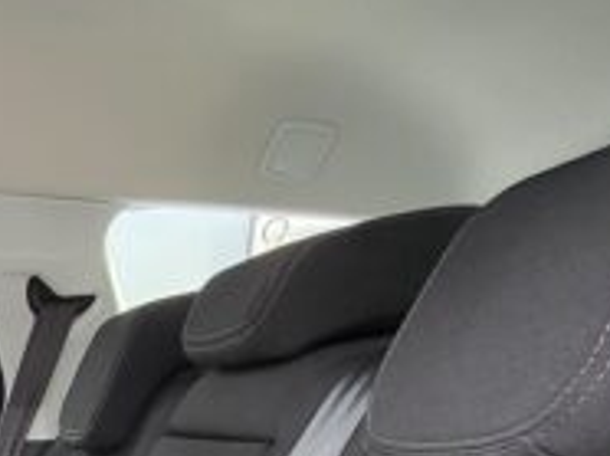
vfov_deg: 20.1
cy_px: 784
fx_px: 986
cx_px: -285
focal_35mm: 56
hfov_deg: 26.1
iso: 100
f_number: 2.2
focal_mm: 1.74
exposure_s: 1/60
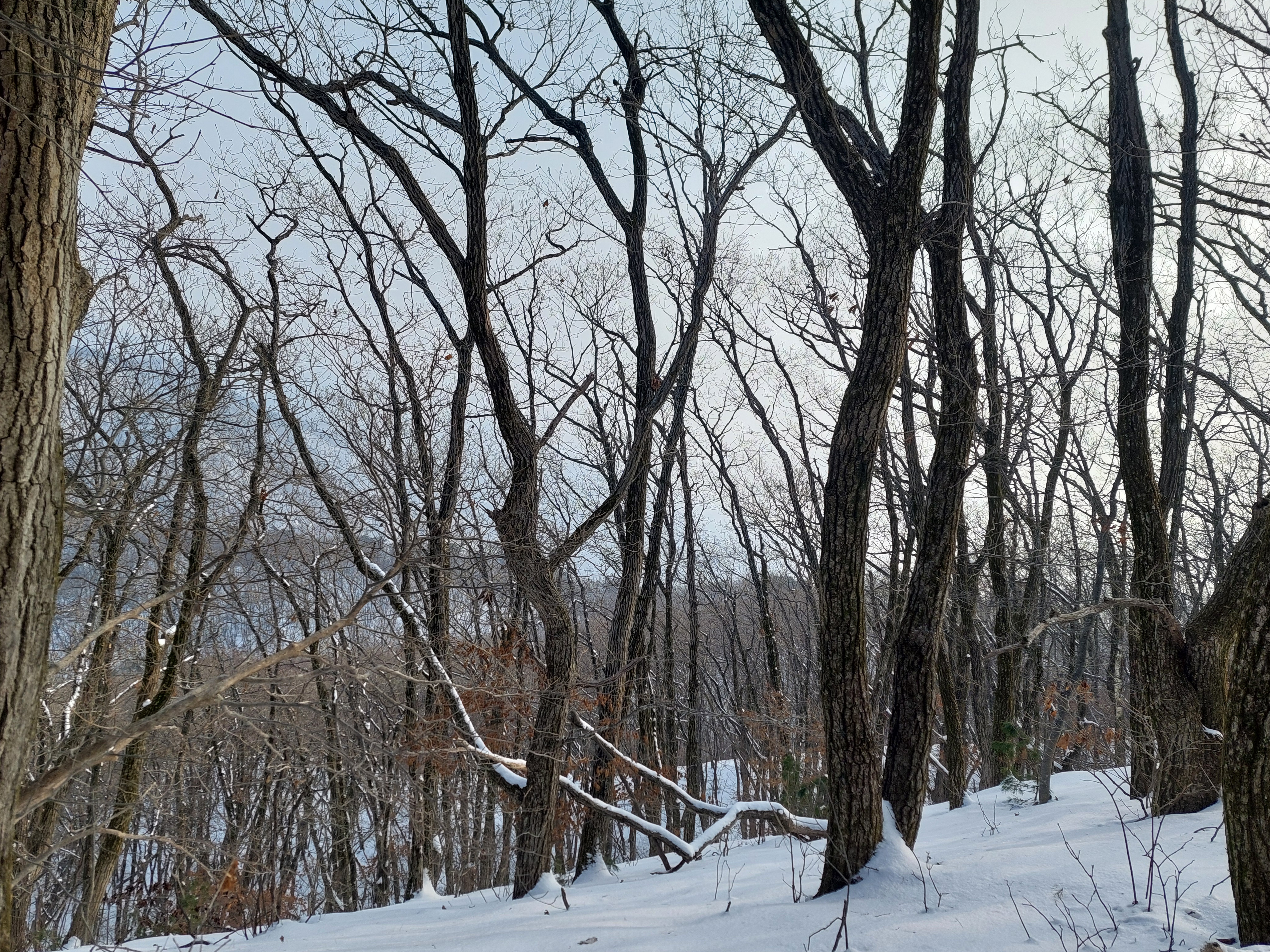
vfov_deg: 49.6
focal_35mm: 28
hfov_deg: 63.4
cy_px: 530
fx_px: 1027
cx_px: 610
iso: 40
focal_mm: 5.23
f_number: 1.8
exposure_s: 1/1342
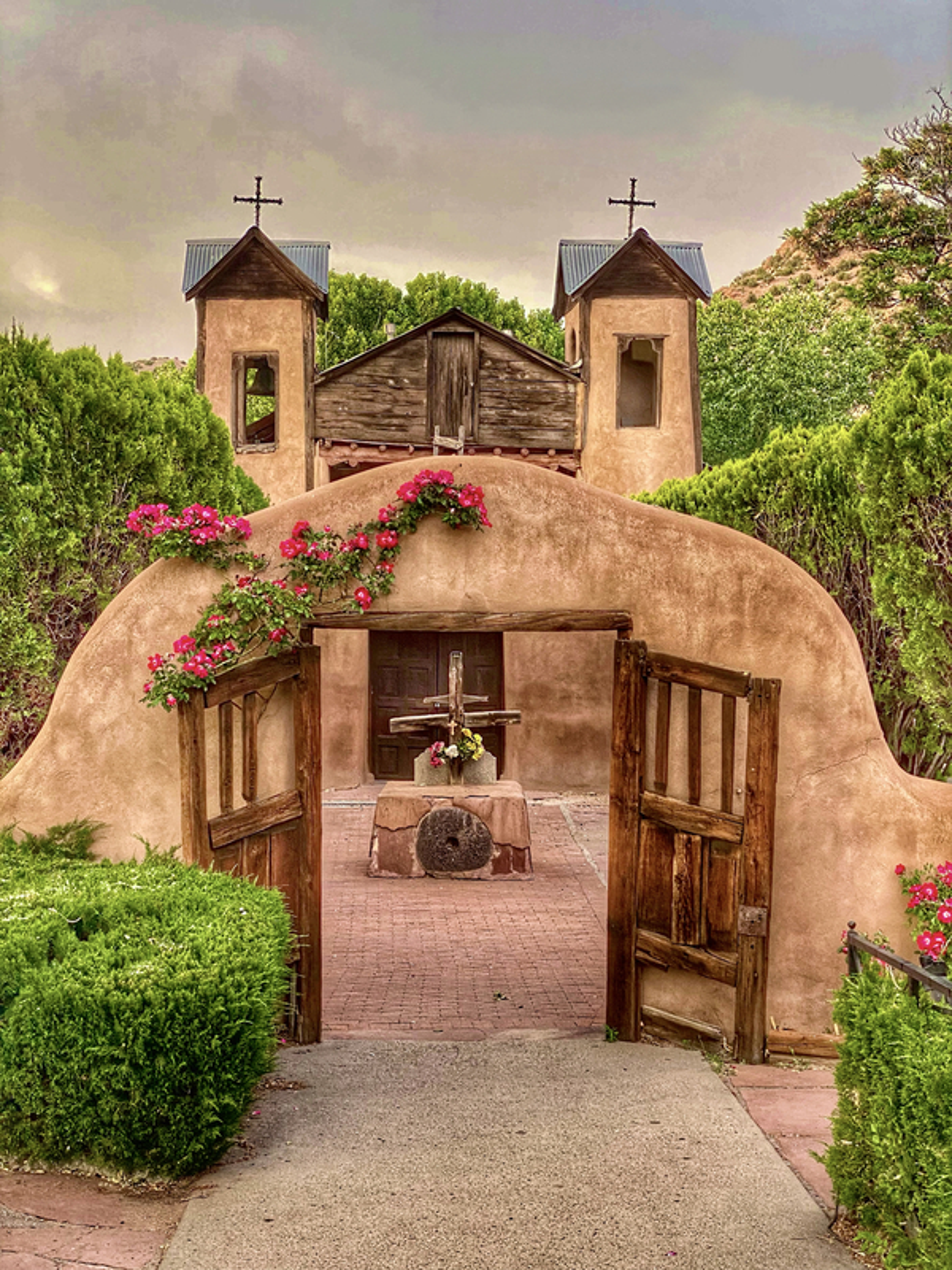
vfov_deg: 36.8
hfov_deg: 28.0
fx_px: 1907
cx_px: 476
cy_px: 635
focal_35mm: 52
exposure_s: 1/122
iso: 64
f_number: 2
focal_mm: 6
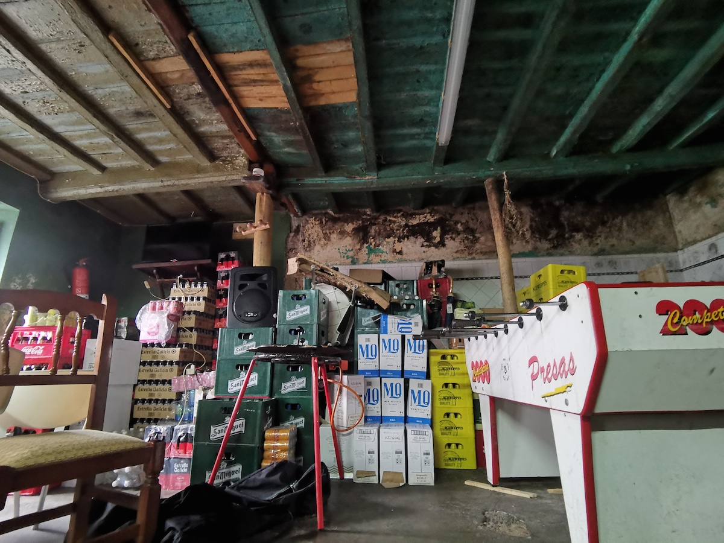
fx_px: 356
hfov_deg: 91.0
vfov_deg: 74.7
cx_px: 362
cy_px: 272
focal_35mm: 17
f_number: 2.2
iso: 800
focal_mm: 2.26
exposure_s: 1/25
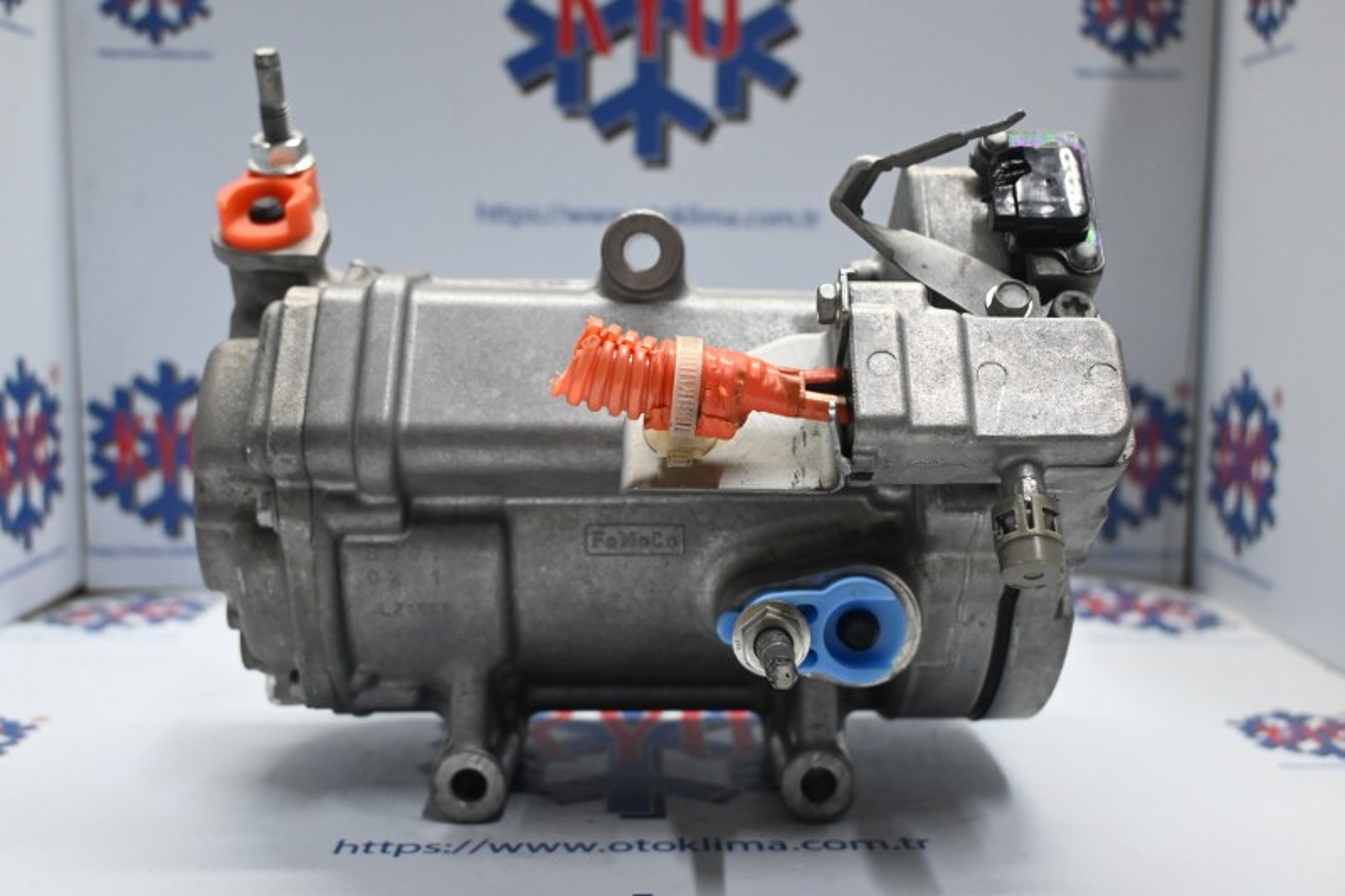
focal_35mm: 38
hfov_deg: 51.3
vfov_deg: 35.5
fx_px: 1401
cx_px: 672
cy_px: 448
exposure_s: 1/125
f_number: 4.2
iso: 1600
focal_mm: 25
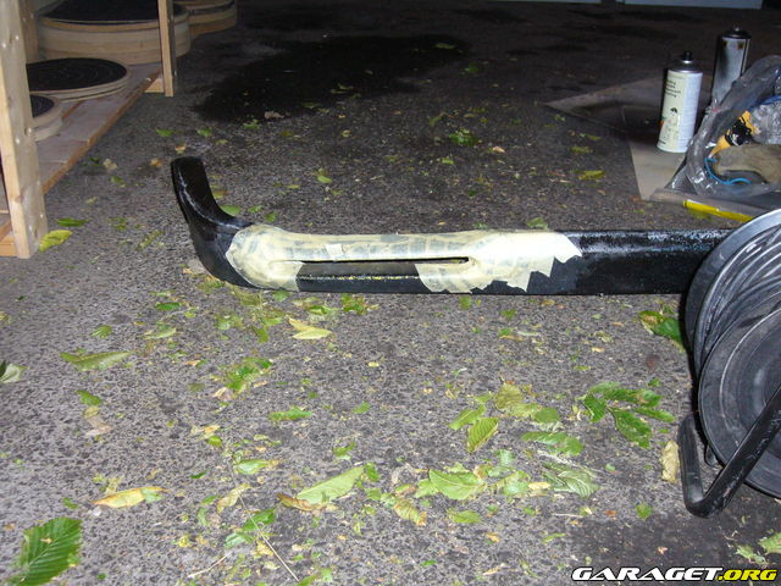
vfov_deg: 36.0
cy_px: 293
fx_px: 902
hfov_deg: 46.8
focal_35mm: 40
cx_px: 390
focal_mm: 6.6
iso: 200
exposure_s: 1/30
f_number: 3
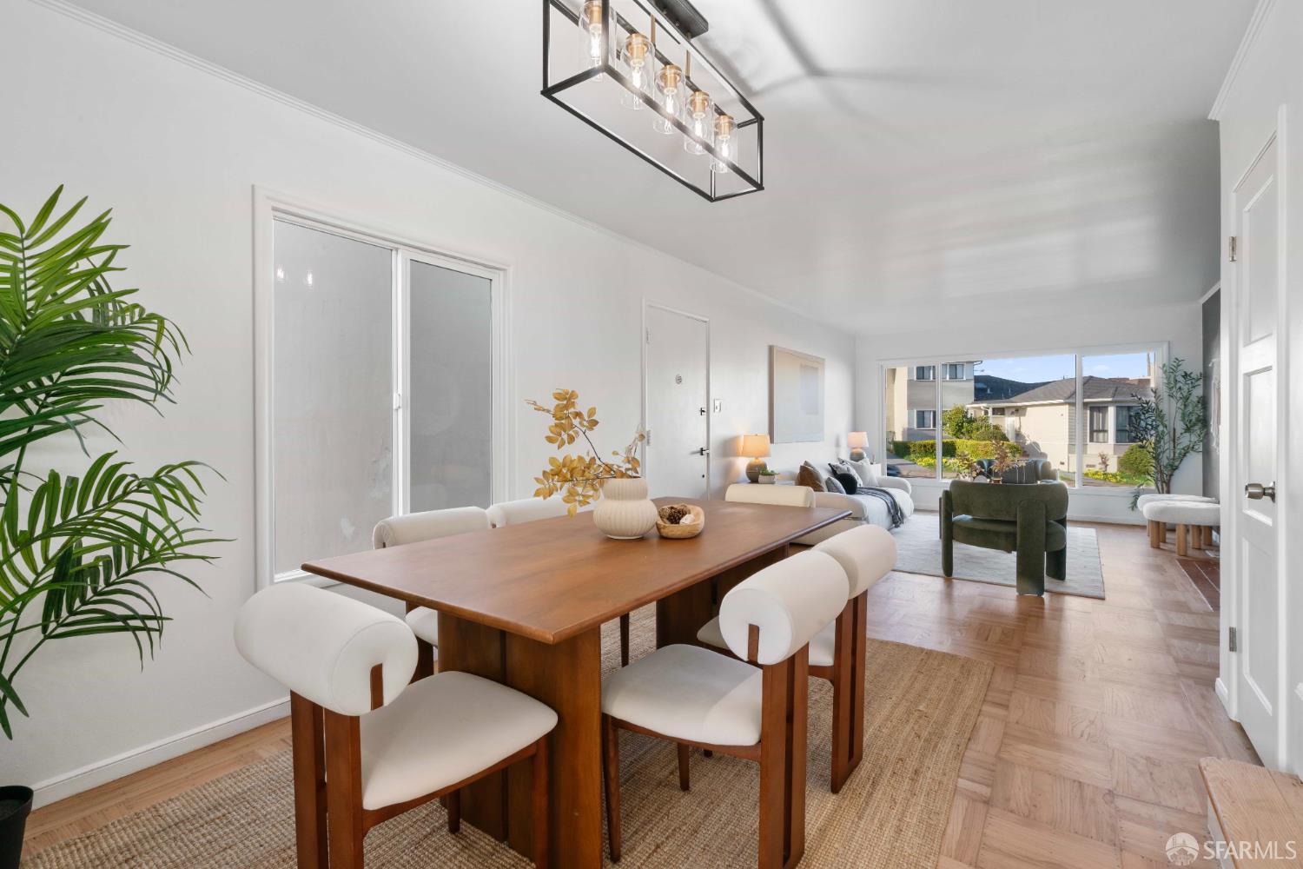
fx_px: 579
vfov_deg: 73.7
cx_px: 652
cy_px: 434
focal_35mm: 16
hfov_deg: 96.7
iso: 400
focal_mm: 16
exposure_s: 1/5
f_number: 16
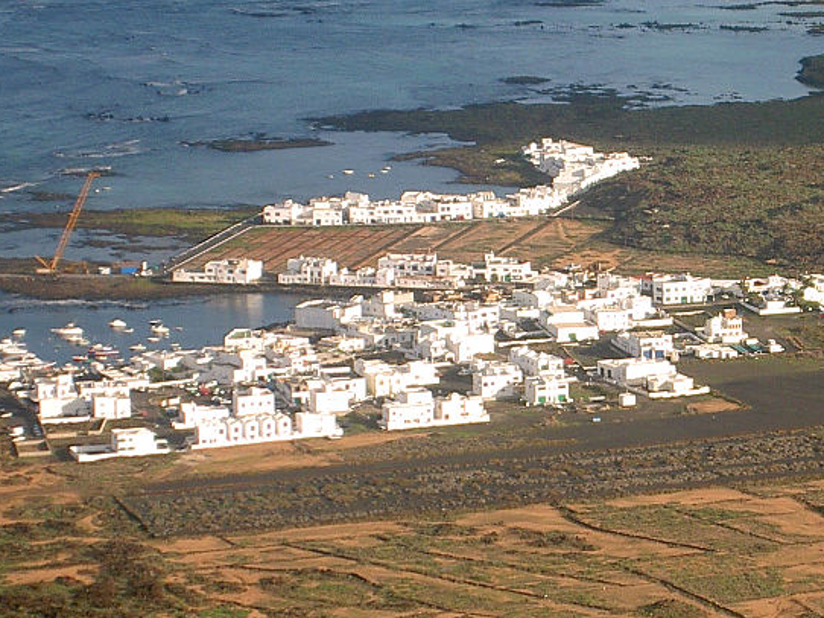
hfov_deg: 8.7
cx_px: 637
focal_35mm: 226
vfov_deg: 6.6
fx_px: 5377
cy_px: 245
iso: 50
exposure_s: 1/250
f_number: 4.9
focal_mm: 16.8
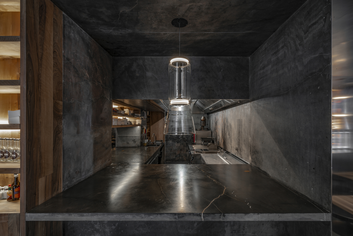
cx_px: 176
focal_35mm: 16
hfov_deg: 96.7
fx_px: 157
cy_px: 118
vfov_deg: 73.8
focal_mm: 16
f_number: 10
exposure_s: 5
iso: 100
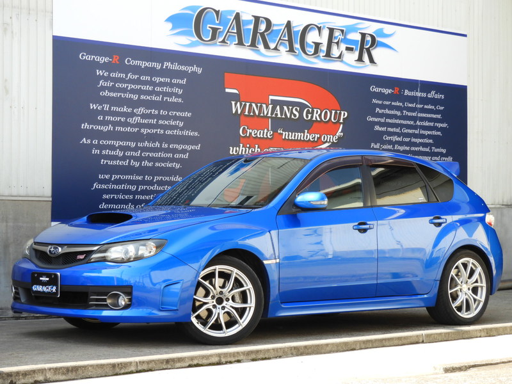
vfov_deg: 15.6
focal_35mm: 95
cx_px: 256
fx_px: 1405
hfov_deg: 20.7
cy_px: 192
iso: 100
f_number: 4.8
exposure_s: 1/100
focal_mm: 17
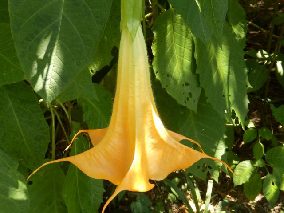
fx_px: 246
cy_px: 106
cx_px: 142
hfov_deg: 60.0
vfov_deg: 46.8
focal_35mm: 30
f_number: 3.3
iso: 80
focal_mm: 5.5
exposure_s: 1/80
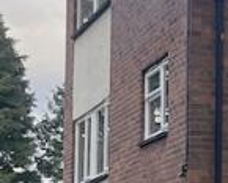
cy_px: 188
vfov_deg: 8.9
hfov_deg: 8.9
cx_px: 704
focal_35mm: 172
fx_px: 1161
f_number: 1.6
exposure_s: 1/278
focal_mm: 5.1
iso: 32
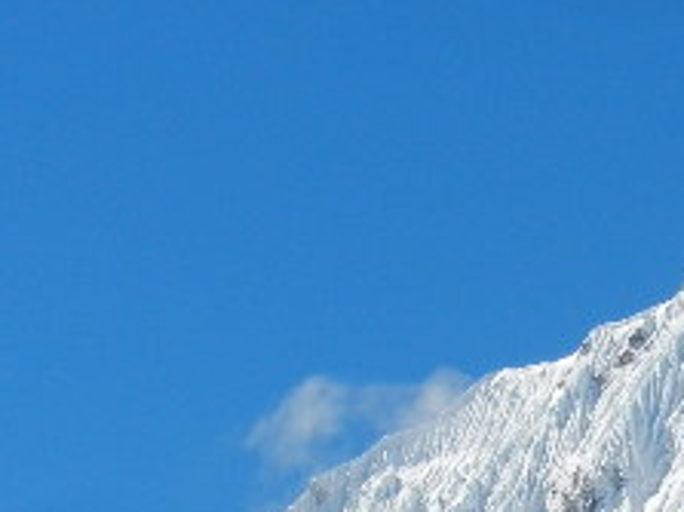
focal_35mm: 441
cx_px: 951
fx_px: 8709
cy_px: 837
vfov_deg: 3.4
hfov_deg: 4.5
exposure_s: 1/1000
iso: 160
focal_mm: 22.2
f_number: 5.1
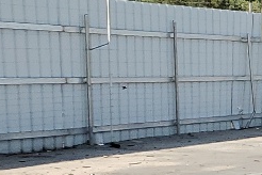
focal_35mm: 176
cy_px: 297
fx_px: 1281
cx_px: 806
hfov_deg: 9.2
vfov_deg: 7.6
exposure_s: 1/2000
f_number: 1.5
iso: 50
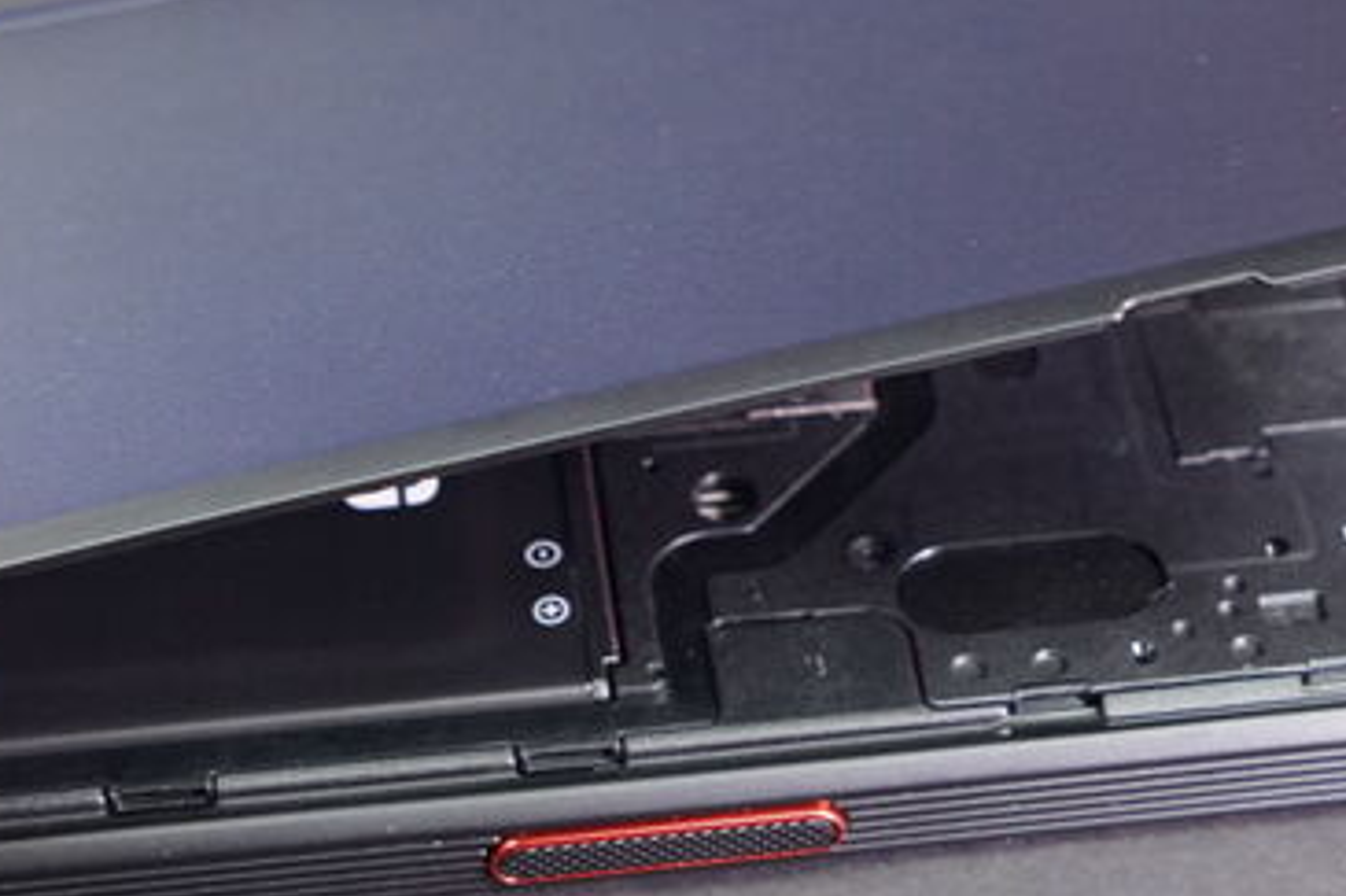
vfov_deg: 14.7
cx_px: 588
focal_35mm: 93
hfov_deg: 21.9
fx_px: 3475
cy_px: 505
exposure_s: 1/125
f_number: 6.3
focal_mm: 41
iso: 3200
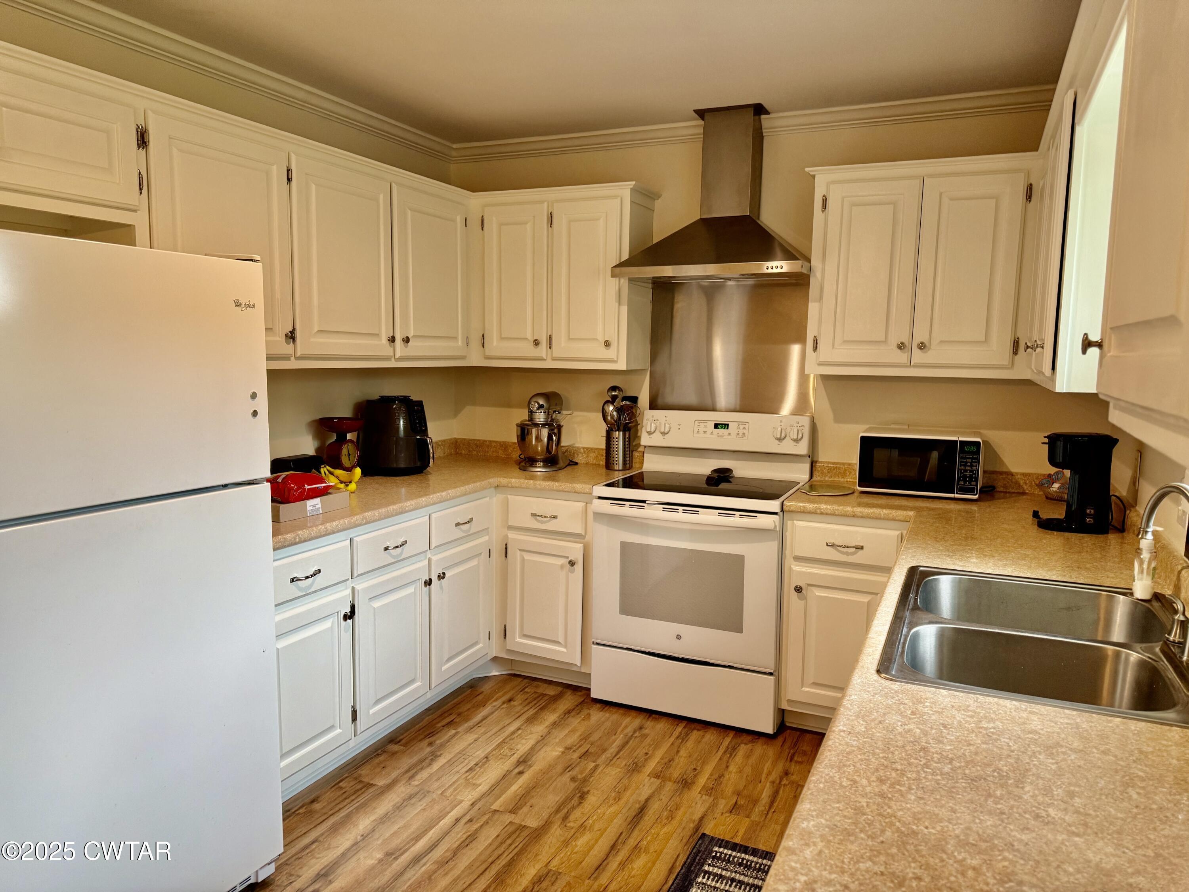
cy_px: 446
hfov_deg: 71.6
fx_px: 824
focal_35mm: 24
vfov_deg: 56.8
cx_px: 594
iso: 125
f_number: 1.78
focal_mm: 6.76
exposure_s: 1/60
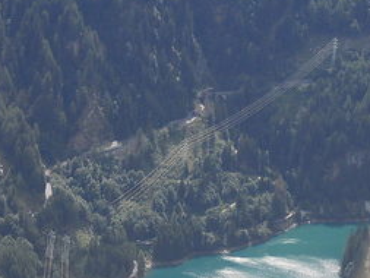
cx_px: 234
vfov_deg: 5.8
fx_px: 2716
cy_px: 237
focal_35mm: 254
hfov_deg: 7.8
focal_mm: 18.9
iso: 100
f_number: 5.6
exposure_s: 1/320
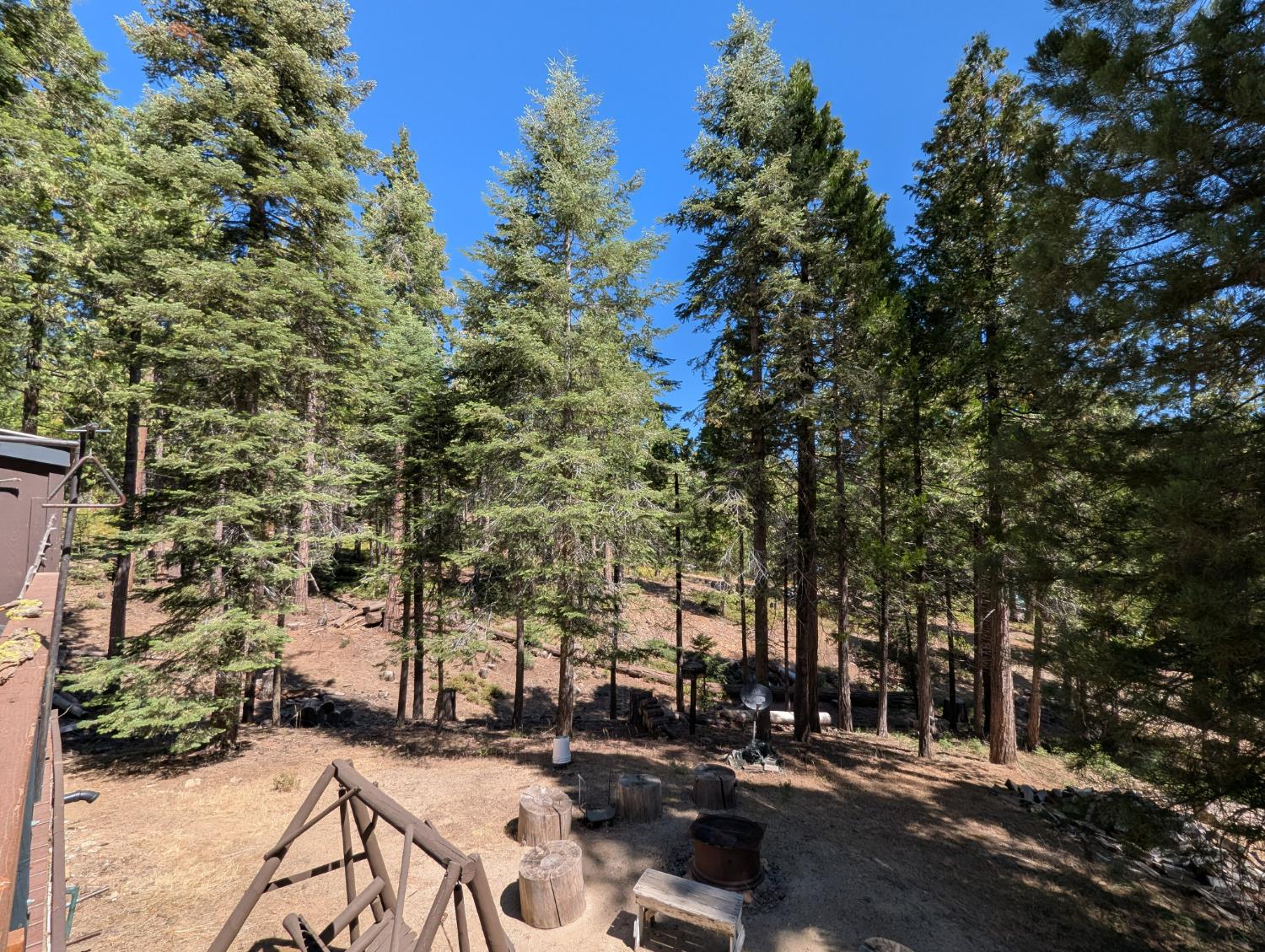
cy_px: 476
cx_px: 632
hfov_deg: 106.1
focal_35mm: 13
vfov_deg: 90.0
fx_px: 476
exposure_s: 1/756
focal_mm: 1.95
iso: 44
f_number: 2.2
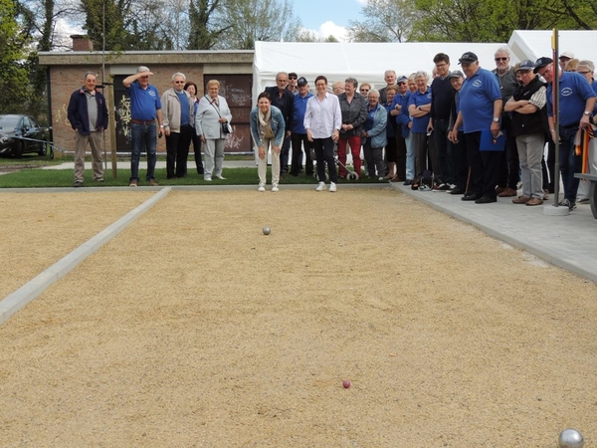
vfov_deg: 33.6
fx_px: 742
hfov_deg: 43.9
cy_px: 224
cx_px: 298
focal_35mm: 43
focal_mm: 7.6
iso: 100
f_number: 3.4
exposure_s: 1/640
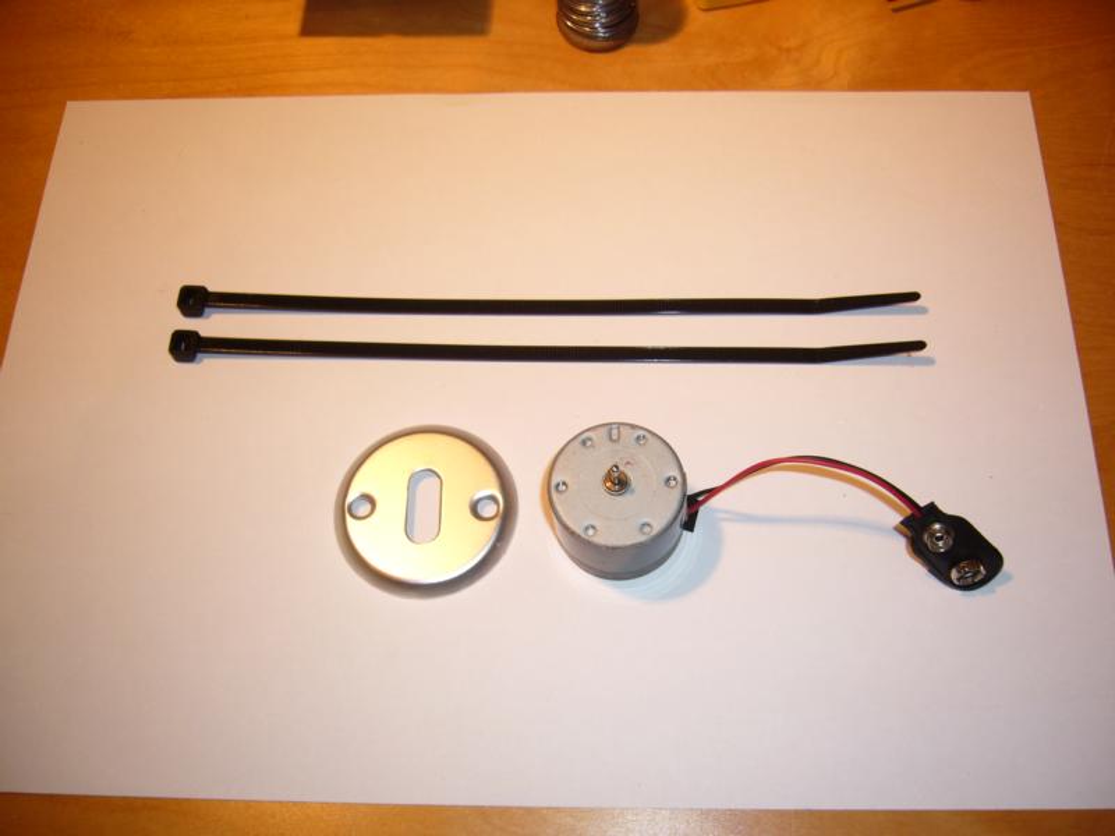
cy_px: 418
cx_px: 558
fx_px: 1127
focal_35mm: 35
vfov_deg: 40.7
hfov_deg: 52.6
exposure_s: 1/40
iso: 100
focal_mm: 5.8
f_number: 2.8
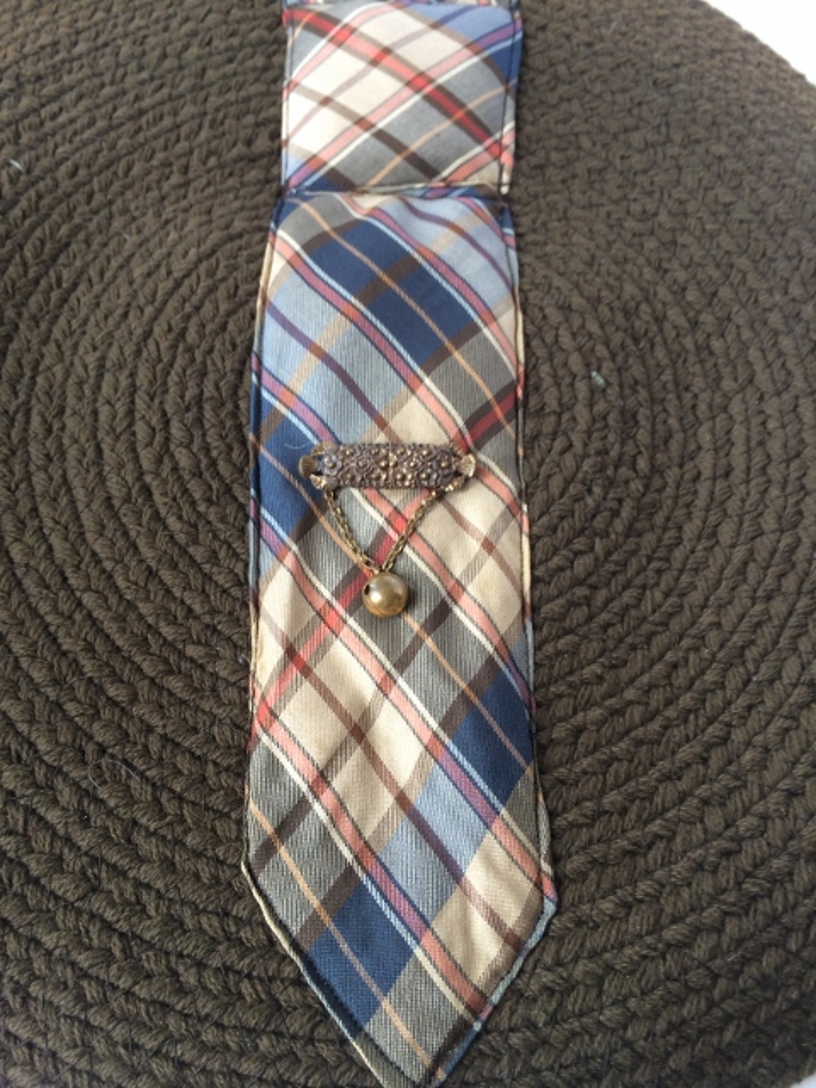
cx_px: 408
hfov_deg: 48.2
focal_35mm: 29
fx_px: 911
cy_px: 544
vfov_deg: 61.7
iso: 50
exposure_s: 1/30
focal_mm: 4.15
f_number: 2.2
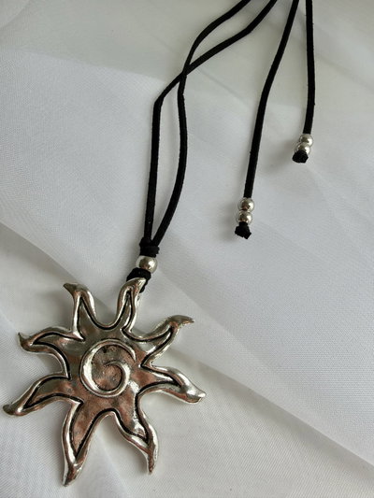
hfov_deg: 56.8
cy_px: 249
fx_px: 346
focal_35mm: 24
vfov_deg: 71.6
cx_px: 187
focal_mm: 2.22
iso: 40
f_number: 2.2
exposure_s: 1/459
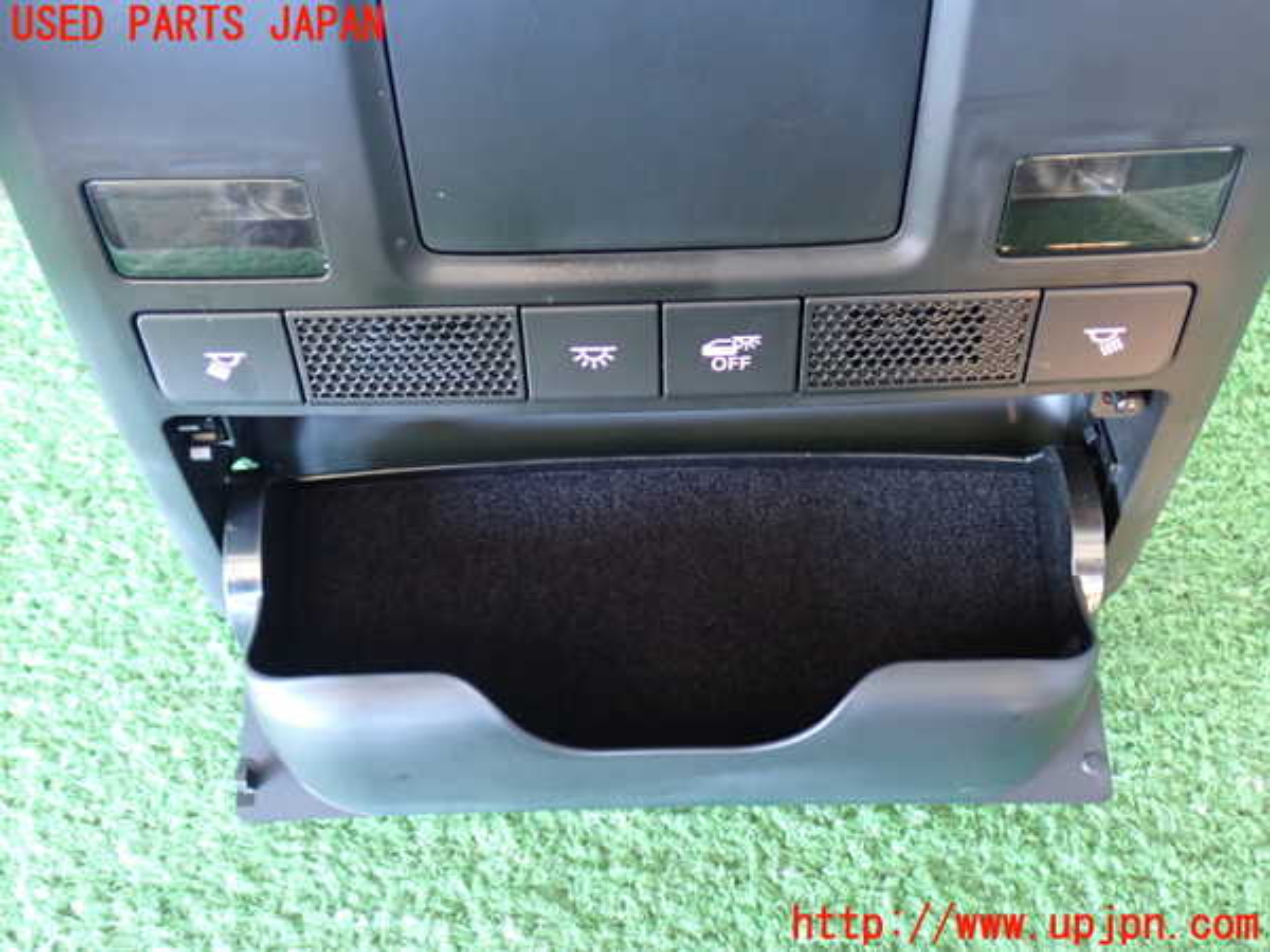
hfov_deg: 49.0
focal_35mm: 38
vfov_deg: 37.7
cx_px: 635
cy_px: 476
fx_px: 1394
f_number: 2.7
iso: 800
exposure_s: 1/13
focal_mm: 6.83
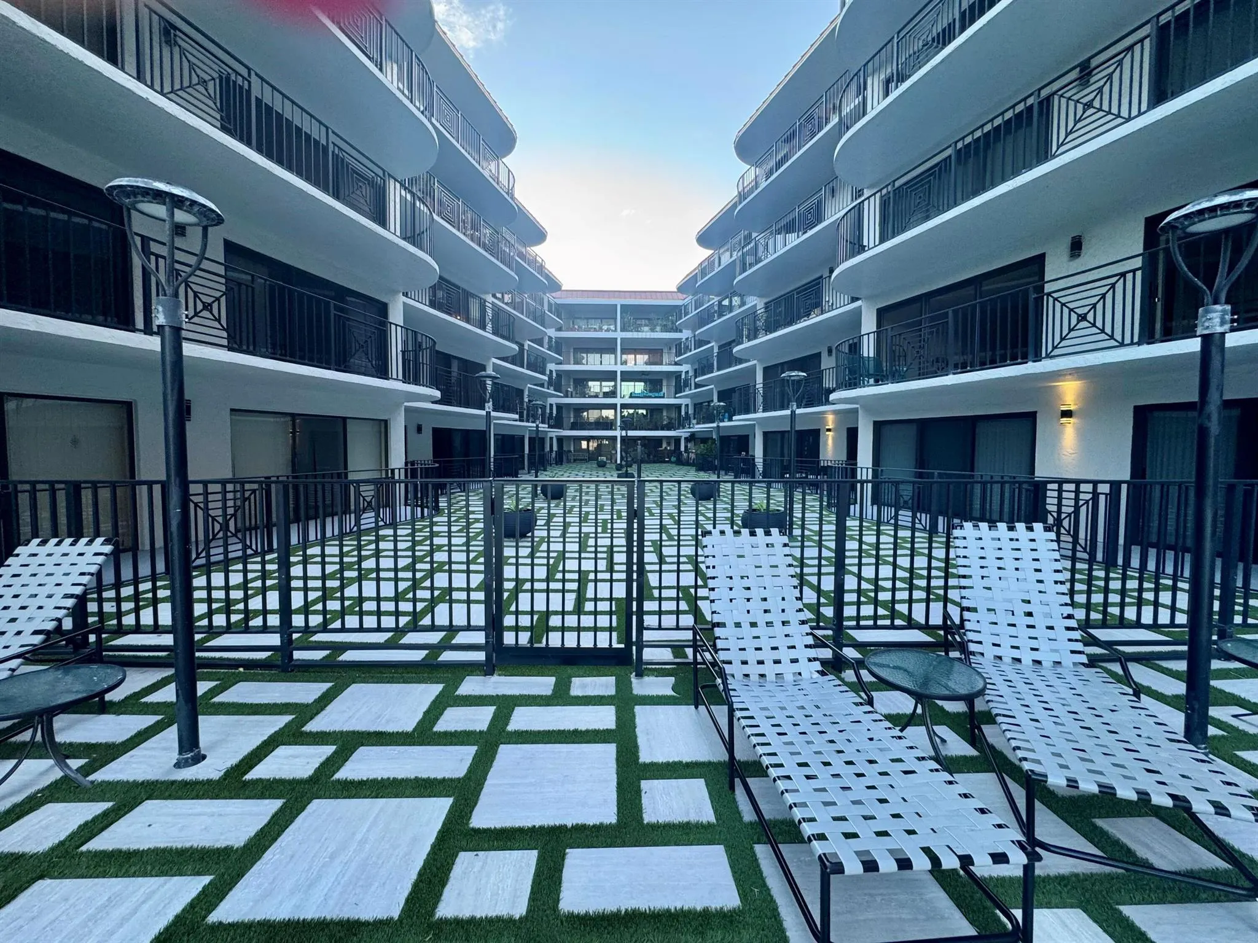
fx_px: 509
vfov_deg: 85.7
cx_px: 629
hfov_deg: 102.1
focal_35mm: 14
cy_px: 472
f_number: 2.2
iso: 160
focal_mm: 2.22
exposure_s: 1/99
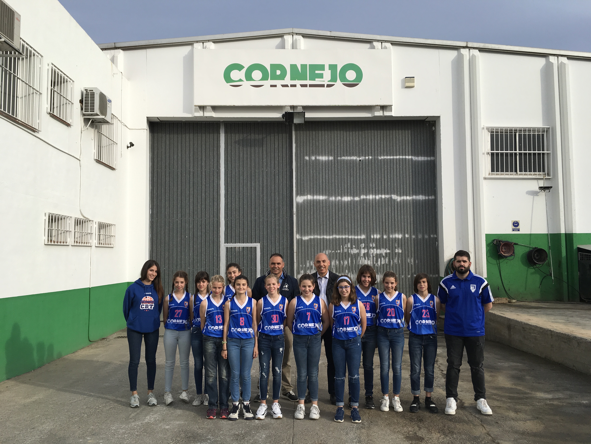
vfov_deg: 48.2
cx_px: 296
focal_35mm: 29
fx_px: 495
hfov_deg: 61.7
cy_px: 222
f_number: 2.2
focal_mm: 4.15
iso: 25
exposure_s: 1/1131
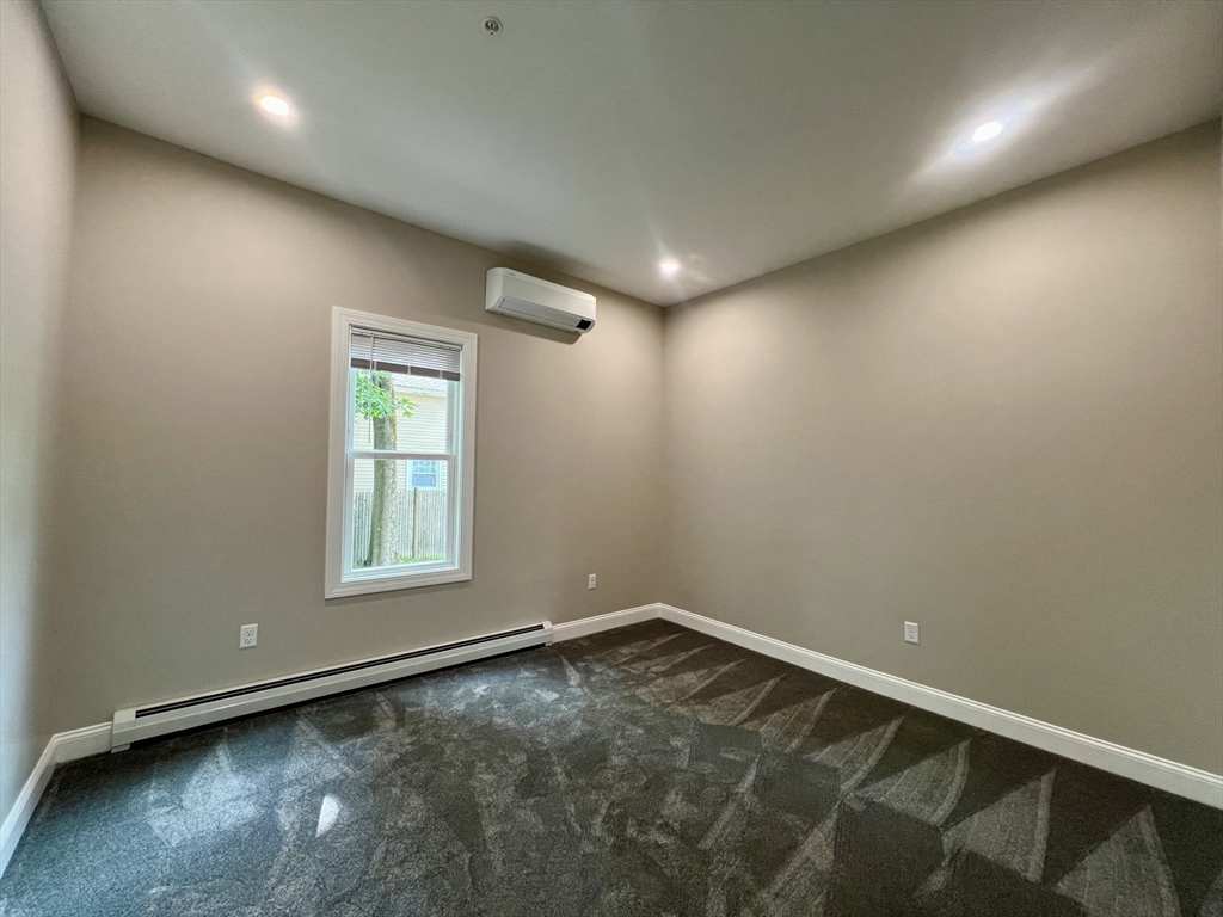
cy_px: 458
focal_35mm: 13
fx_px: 459
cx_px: 612
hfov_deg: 106.2
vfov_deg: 89.9
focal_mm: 1.57
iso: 200
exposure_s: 1/120
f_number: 1.8
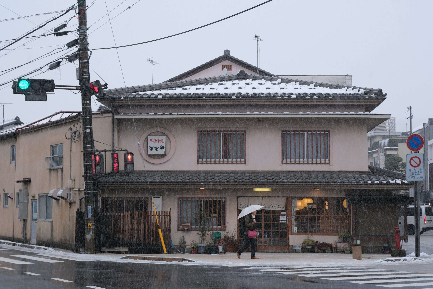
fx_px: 758
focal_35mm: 63
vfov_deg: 21.6
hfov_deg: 31.9
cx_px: 216
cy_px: 144
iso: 320
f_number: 4.4
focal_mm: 42
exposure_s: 1/120
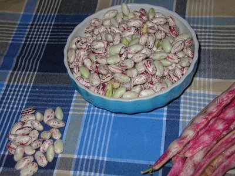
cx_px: 118
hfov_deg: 30.3
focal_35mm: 64
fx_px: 434
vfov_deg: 22.9
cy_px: 88
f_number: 3.2
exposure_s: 1/120
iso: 50
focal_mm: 10.6
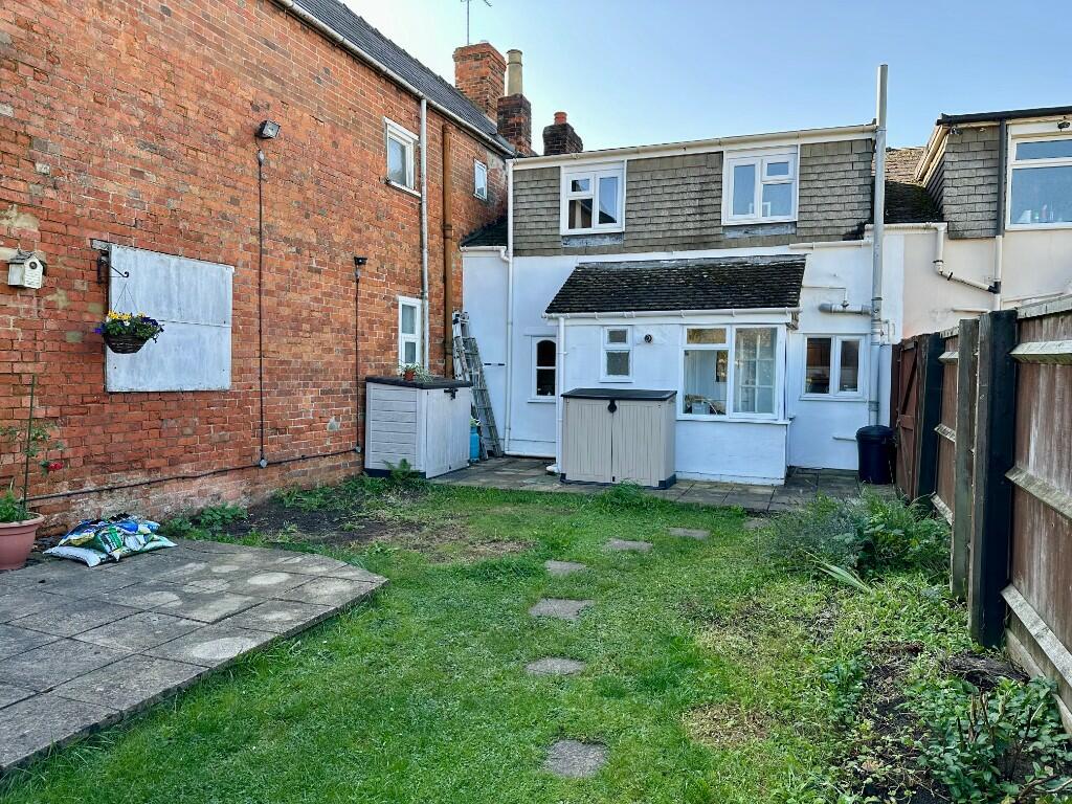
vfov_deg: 56.8
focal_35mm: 24
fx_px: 743
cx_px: 536
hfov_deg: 71.6
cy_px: 402
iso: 80
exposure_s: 1/549
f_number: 1.78
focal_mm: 6.86
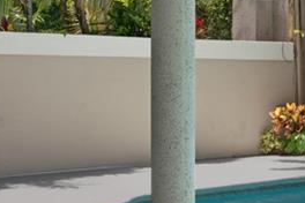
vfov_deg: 14.1
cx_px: 467
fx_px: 822
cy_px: 72
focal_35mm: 97
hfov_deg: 18.5
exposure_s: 1/20
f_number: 11
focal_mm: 16
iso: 100
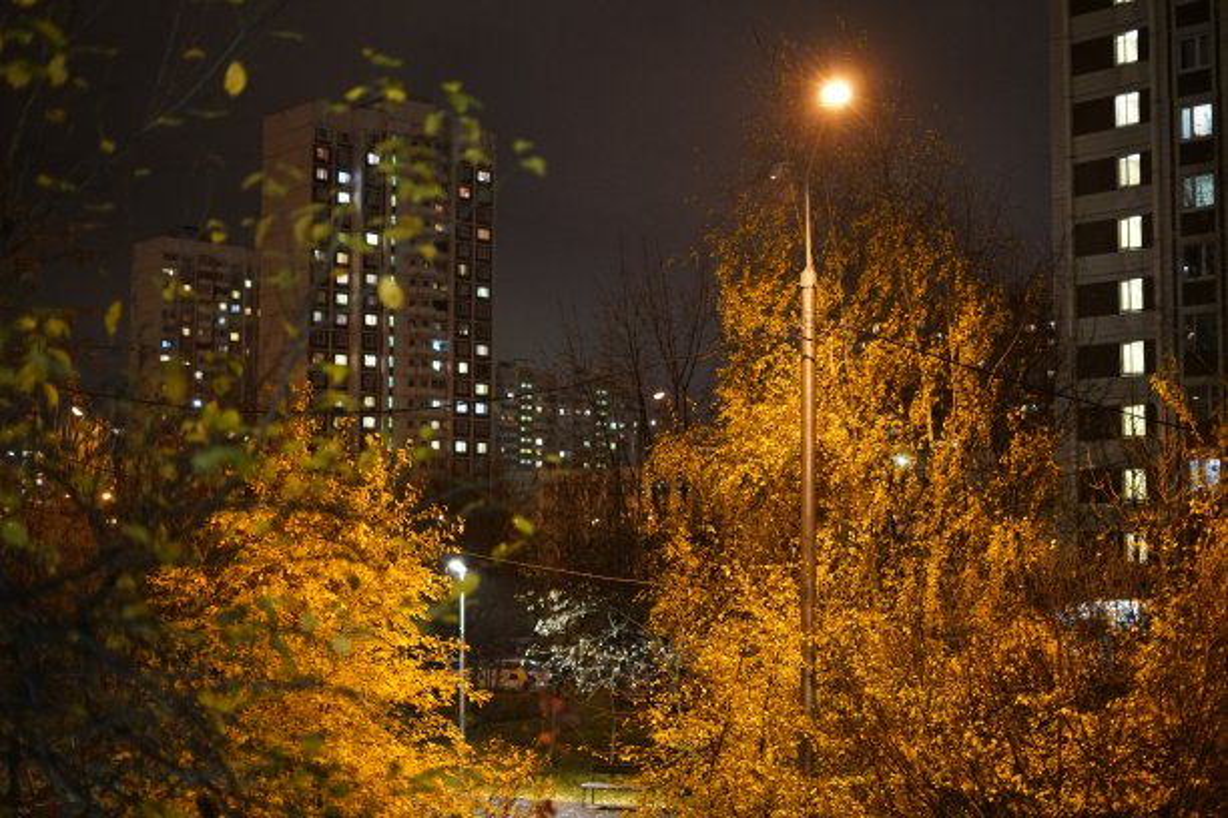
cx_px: 614
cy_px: 409
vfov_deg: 27.0
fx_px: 1705
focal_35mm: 50
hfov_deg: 39.6
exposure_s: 1/50
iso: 6400
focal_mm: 50
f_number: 2
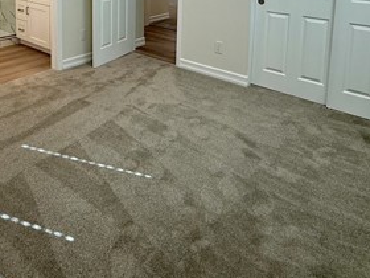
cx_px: 122
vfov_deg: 38.2
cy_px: -12
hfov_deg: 55.6
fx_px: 342
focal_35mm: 32
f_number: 2.2
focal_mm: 2.22
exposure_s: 1/120
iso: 100
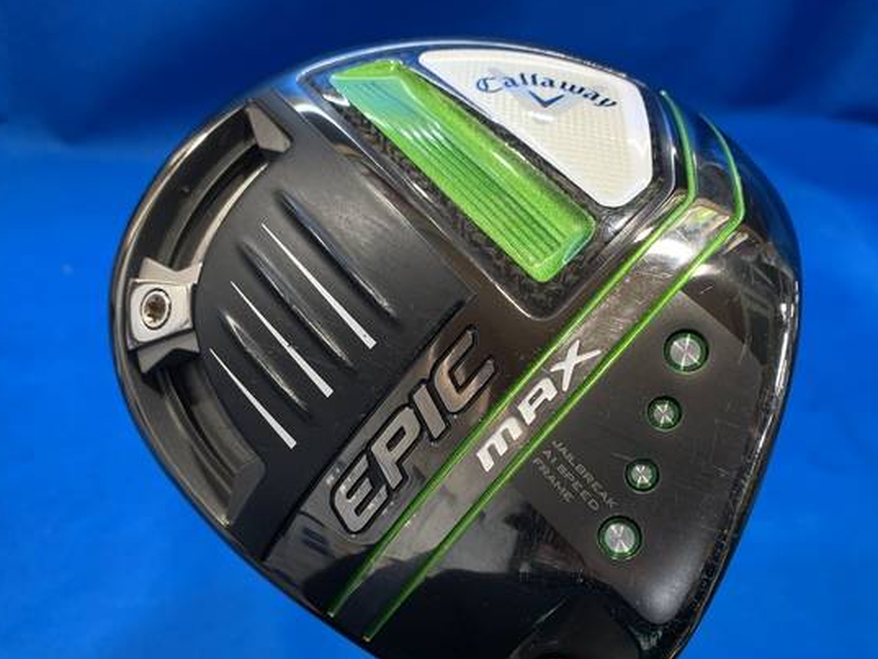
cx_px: 427
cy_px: 386
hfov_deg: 58.3
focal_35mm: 31
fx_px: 786
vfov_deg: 45.3
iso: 125
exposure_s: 1/60
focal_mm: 4.25
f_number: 1.8
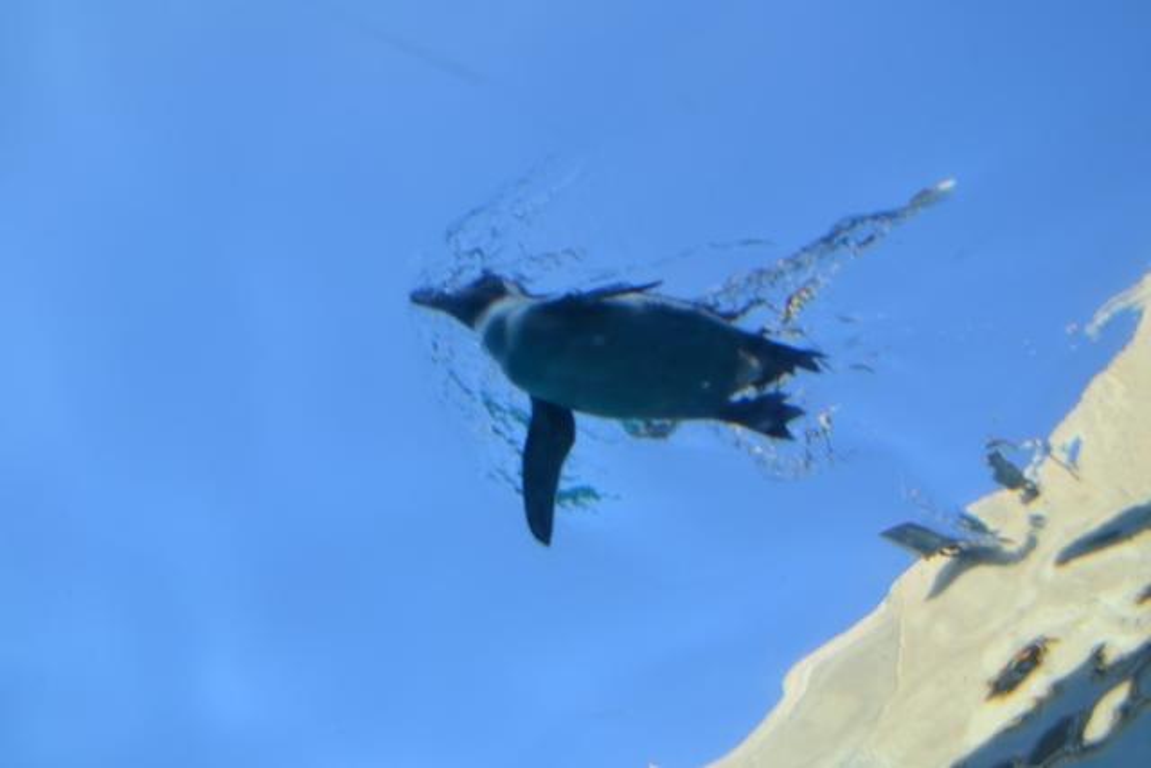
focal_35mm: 39
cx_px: 576
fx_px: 1247
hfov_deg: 49.5
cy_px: 384
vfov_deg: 34.2
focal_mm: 26
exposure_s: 1/1000
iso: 400
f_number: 4.5
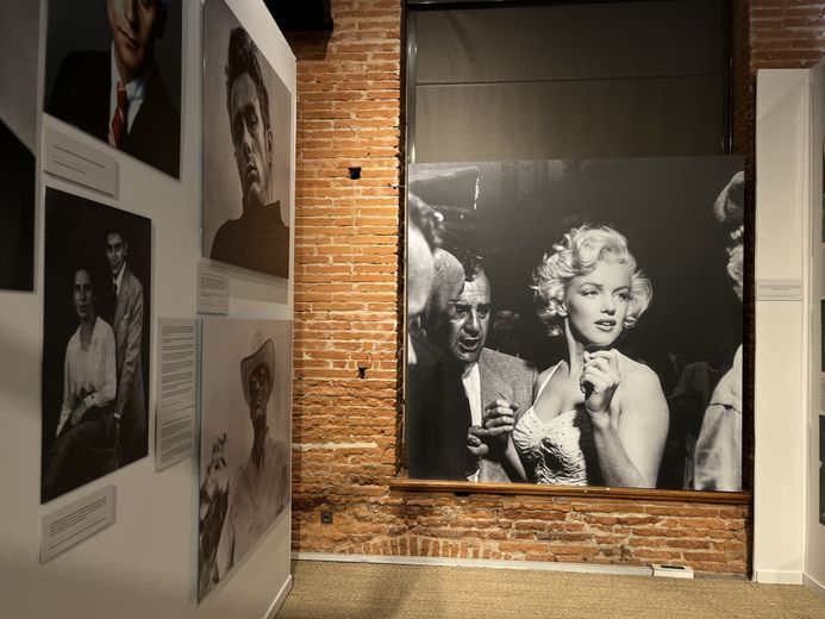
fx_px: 620
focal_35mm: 26
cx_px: 412
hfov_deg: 67.3
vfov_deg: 53.1
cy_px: 310
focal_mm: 5.1
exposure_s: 1/100
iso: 80
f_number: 1.6
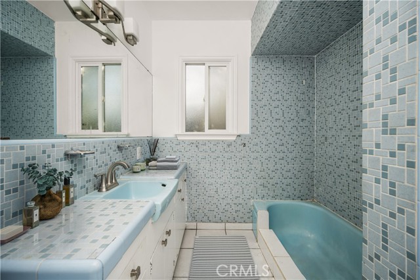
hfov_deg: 104.2
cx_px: 210
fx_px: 163
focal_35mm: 14
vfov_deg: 81.2
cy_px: 140
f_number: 5.6
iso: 100
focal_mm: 14
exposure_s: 1/100
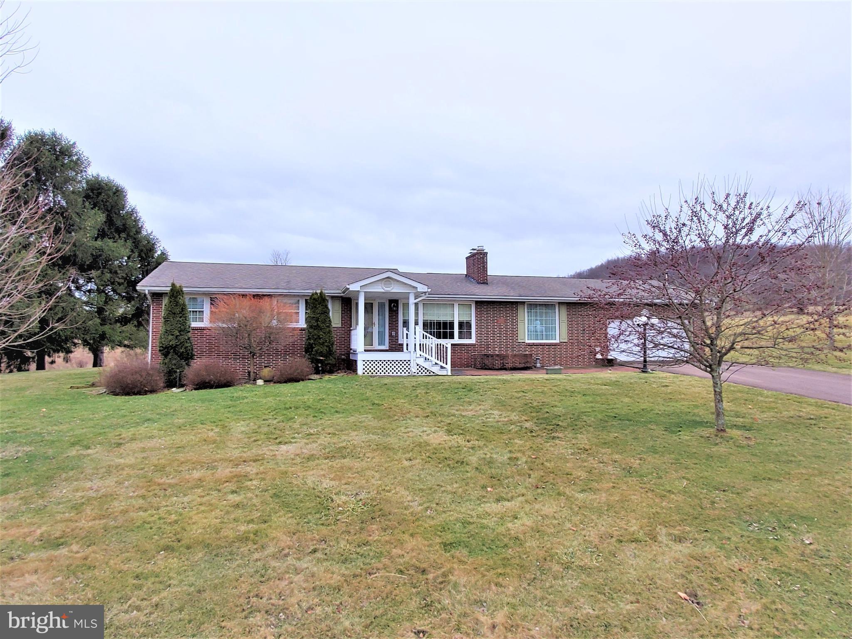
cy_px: 320
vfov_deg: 89.9
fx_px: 320
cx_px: 426
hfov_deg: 106.2
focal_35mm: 13
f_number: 2.2
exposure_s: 1/120
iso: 64
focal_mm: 1.8
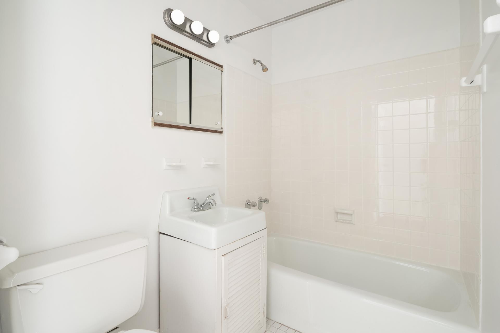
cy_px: 166
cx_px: 250
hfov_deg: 93.3
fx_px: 236
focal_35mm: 17
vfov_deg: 70.4
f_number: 22
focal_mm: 17
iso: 500
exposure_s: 5
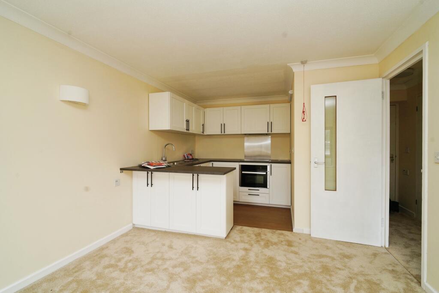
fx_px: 195
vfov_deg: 73.8
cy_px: 146
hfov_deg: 96.7
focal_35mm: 16
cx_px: 220
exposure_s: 1/20
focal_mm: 16
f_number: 6.3
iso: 400
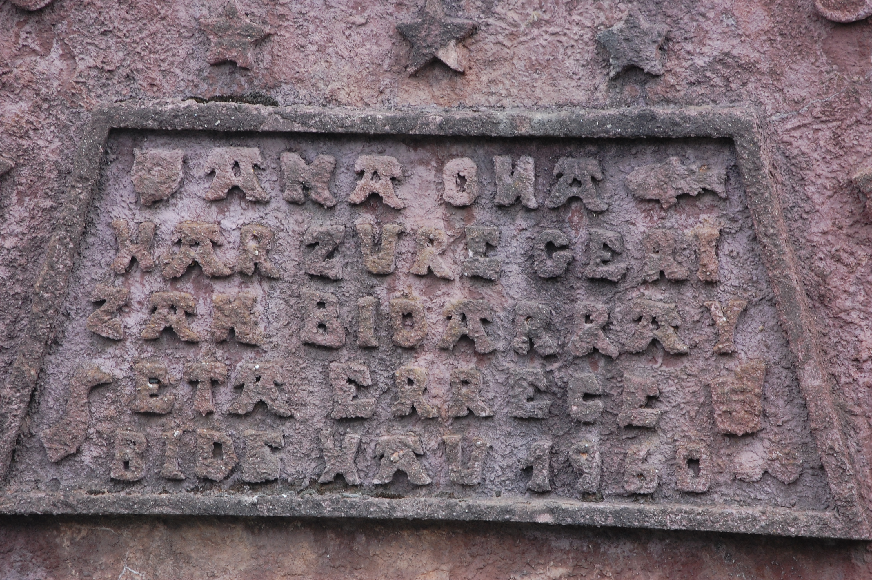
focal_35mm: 232
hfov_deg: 8.9
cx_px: 436
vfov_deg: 5.9
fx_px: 5627
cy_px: 290
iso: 360
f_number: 8
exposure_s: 1/125
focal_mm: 155
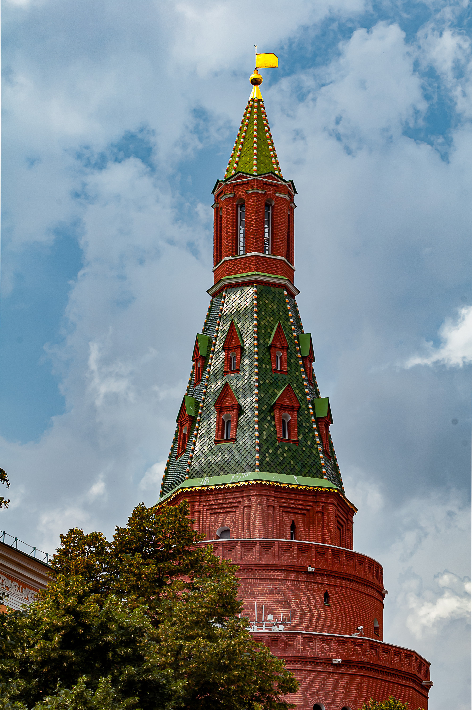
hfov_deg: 13.0
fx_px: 2069
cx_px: 236
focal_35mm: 105
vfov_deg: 19.5
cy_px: 355
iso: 200
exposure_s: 1/400
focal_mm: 70
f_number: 10
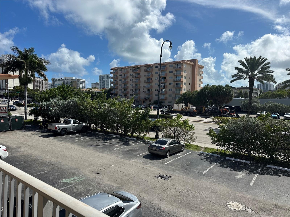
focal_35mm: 24
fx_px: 201
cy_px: 108
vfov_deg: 56.8
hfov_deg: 71.6
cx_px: 145
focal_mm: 6.86
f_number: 1.78
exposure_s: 1/7576
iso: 80
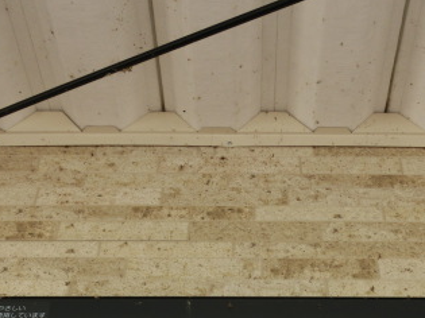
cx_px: 252
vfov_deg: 24.0
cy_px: 298
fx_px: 724
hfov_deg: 32.6
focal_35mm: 59
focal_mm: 5.2
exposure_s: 1/125
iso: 80
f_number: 3.7
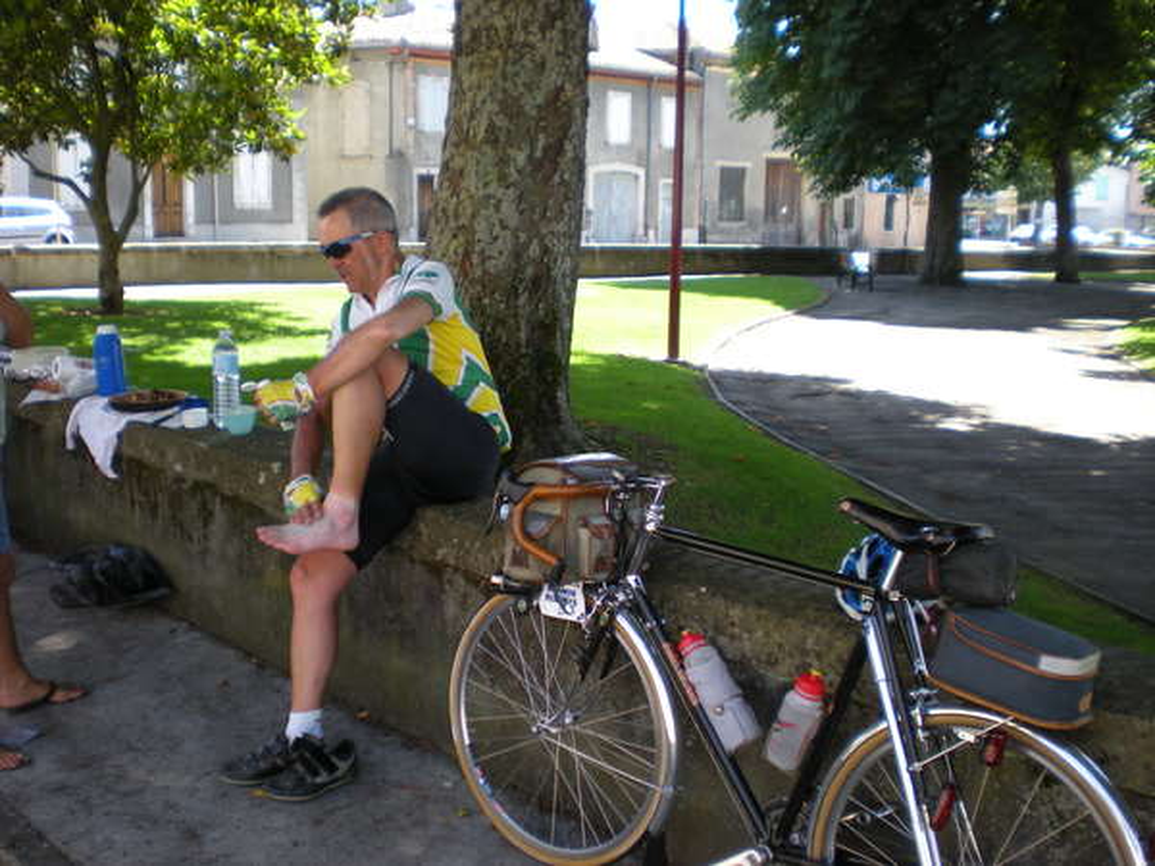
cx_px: 578
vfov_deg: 37.7
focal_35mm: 38
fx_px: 1268
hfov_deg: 49.0
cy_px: 433
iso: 64
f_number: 3.1
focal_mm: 6.3
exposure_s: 1/101
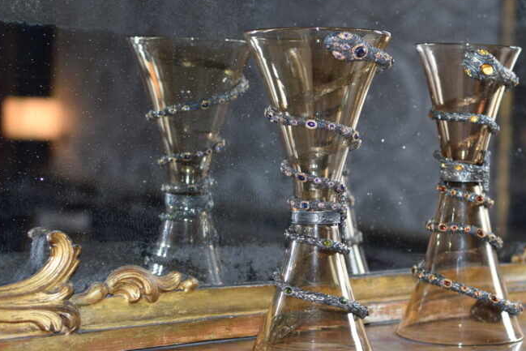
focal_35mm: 83
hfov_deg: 24.4
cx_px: 367
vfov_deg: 16.5
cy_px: 148
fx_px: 1210
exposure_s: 1/60
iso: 800
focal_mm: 35
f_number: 3.2
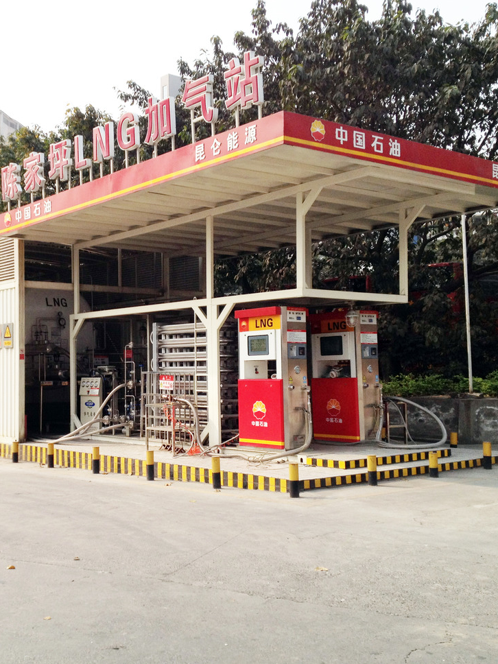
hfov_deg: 30.5
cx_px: 136
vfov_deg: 40.4
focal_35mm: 47
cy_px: 331
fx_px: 902
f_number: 2.4
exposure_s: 1/1227
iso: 64
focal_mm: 4.28
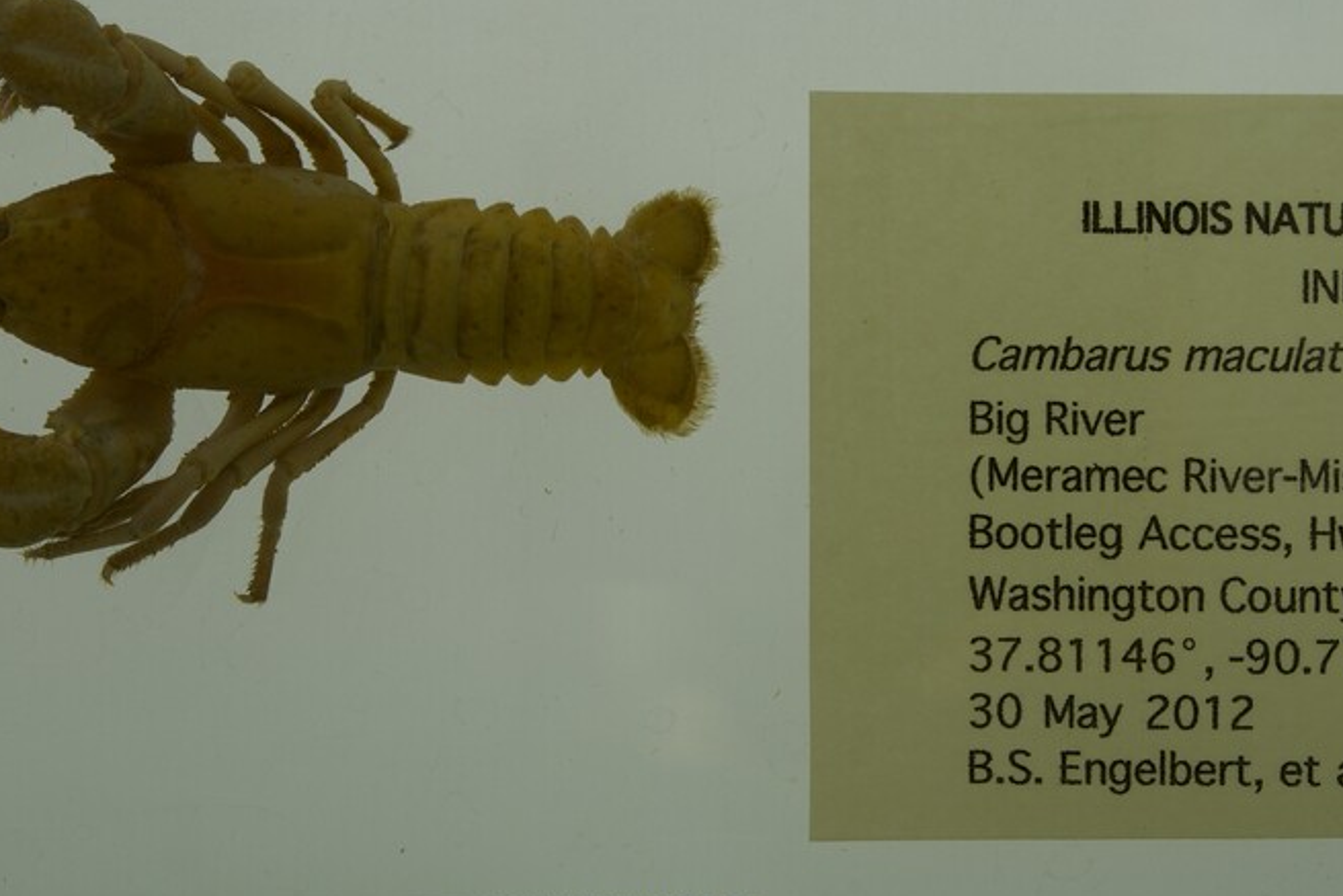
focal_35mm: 110
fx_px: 4104
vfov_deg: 12.4
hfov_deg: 18.6
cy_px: 317
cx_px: 818
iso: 100
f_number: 10
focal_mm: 60
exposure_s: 1/160
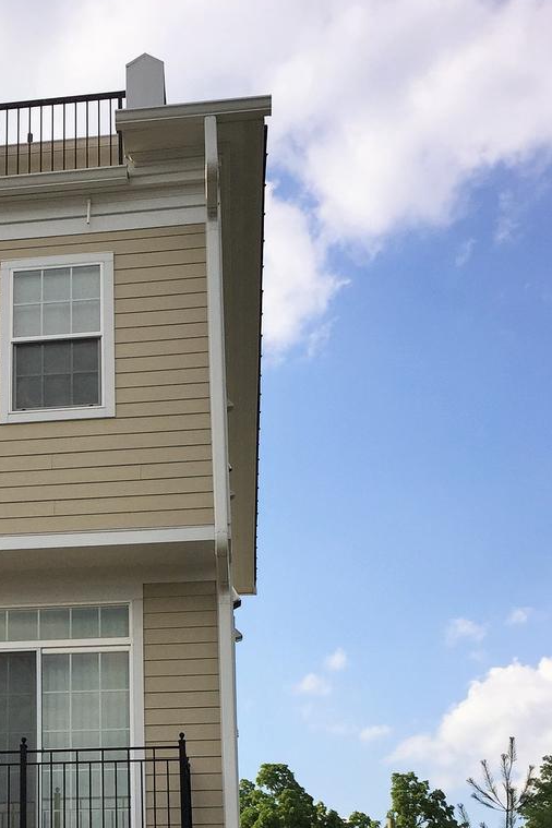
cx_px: -5
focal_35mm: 61
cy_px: 672
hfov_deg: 21.4
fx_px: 1403
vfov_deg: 31.9
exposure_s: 1/2475
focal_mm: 4.15
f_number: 2.2
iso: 32
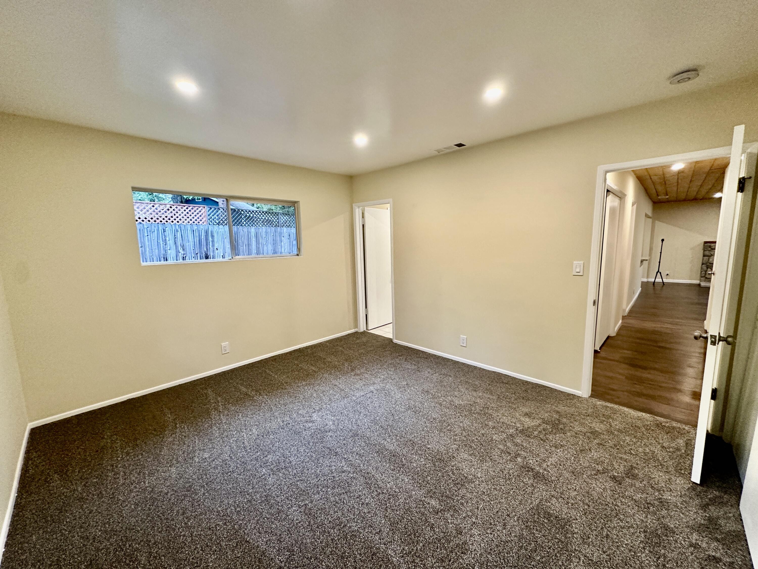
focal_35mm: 14
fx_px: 307
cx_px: 379
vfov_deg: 85.7
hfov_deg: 102.1
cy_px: 284
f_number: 2.2
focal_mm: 2.22
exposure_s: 1/60
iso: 250
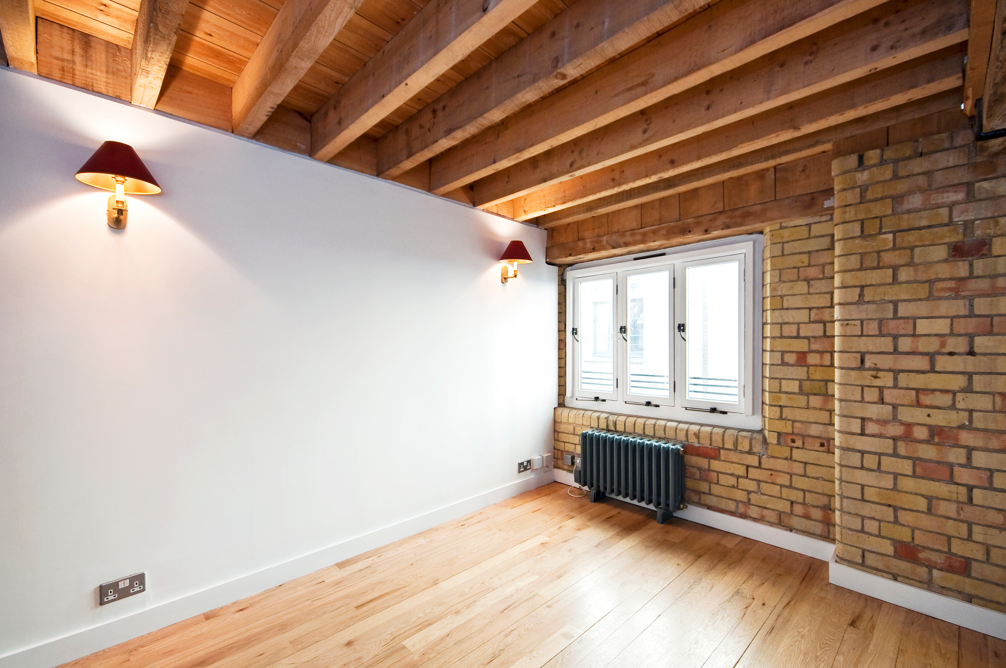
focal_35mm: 16
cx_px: 503
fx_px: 461
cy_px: 334
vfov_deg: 71.9
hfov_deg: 95.0
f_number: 8
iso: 250
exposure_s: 1/8
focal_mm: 11
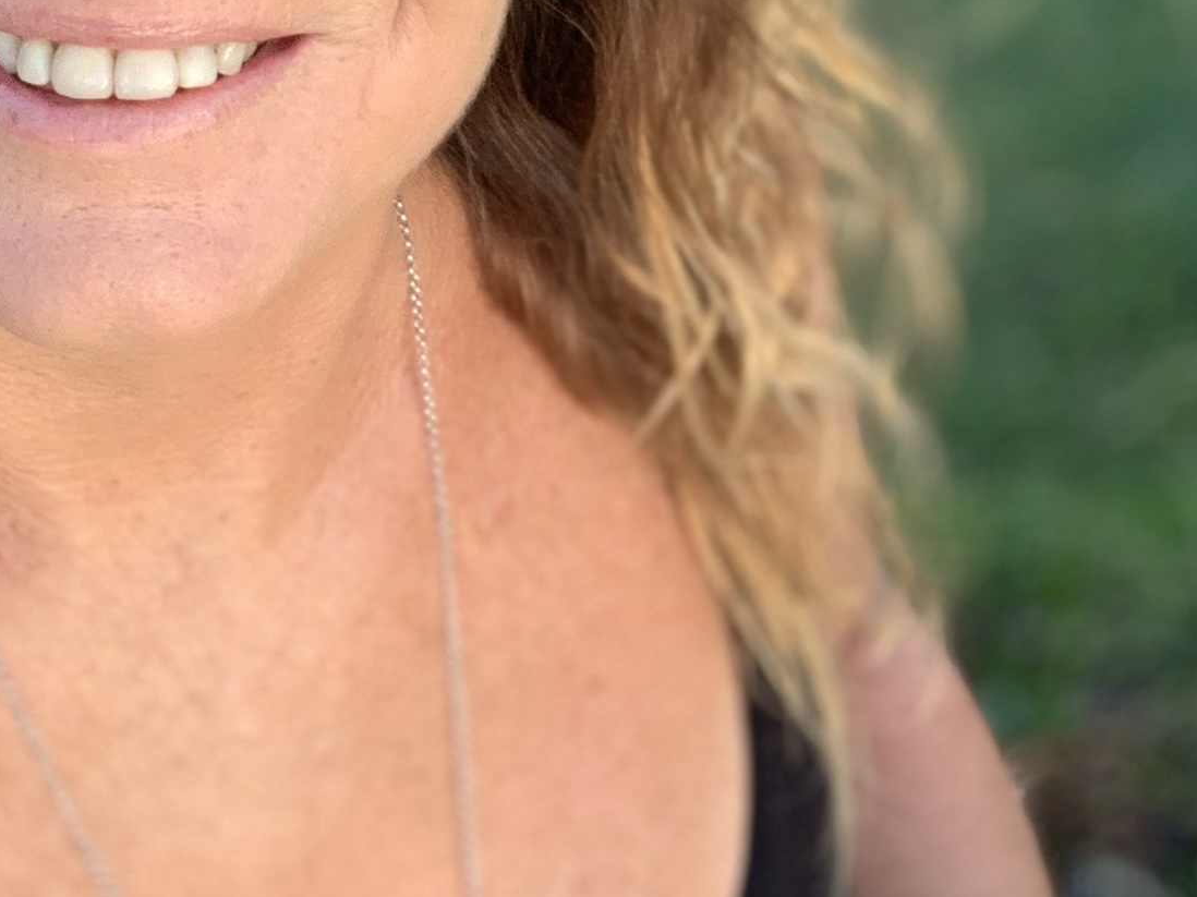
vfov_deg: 15.5
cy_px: -329
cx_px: 510
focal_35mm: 90
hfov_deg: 21.8
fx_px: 3111
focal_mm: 2.87
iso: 25
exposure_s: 1/121
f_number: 2.2
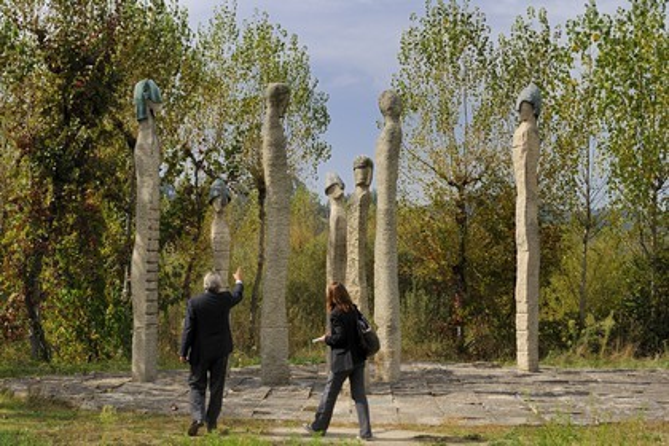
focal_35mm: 52
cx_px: 334
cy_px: 223
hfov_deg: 38.2
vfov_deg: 26.0
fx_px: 966
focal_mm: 52
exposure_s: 1/200
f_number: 13
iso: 200
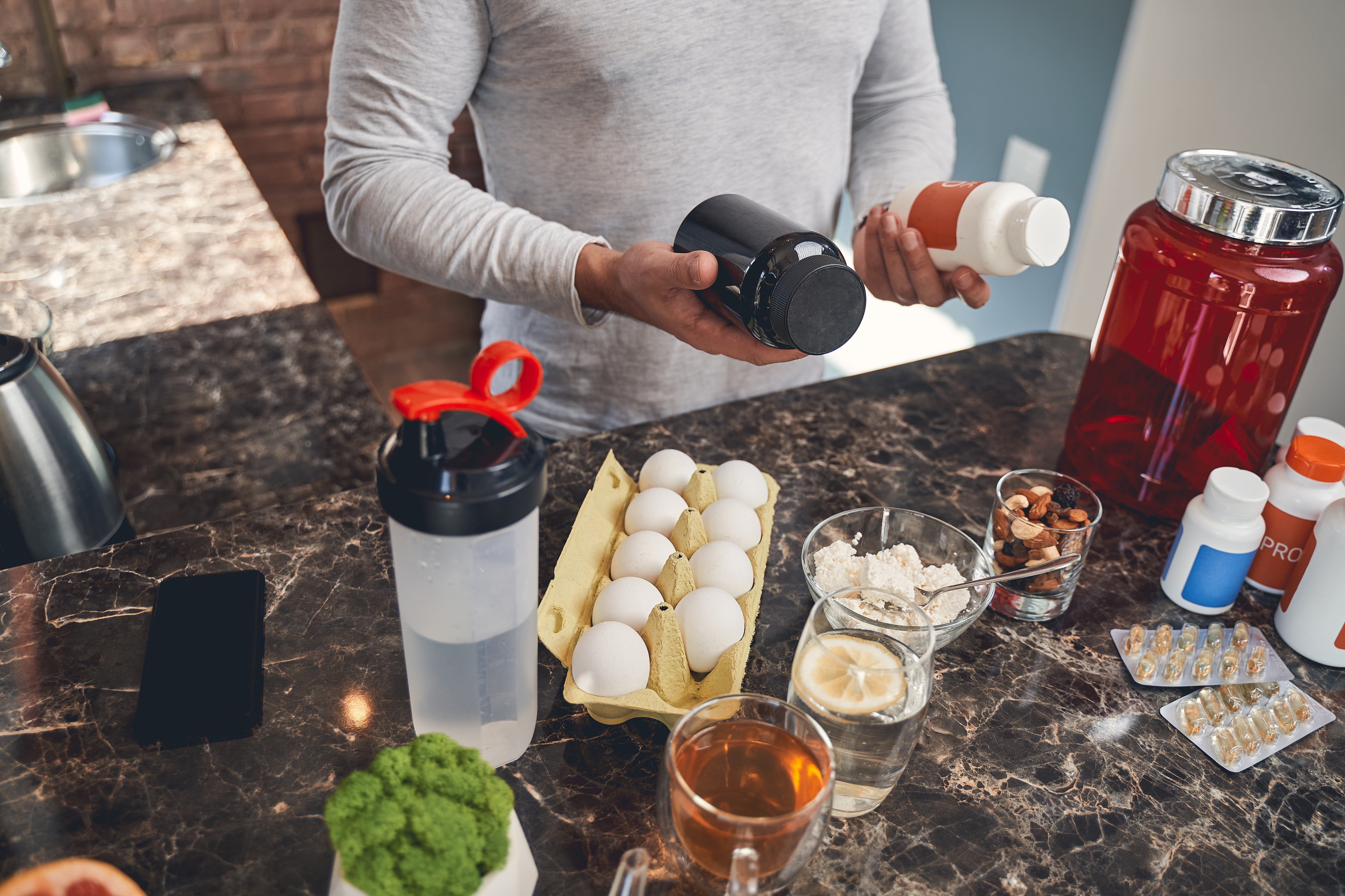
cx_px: 678
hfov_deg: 63.7
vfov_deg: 45.0
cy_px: 451
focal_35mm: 29
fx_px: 1083
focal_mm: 28
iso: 100
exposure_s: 1/125
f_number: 2.8
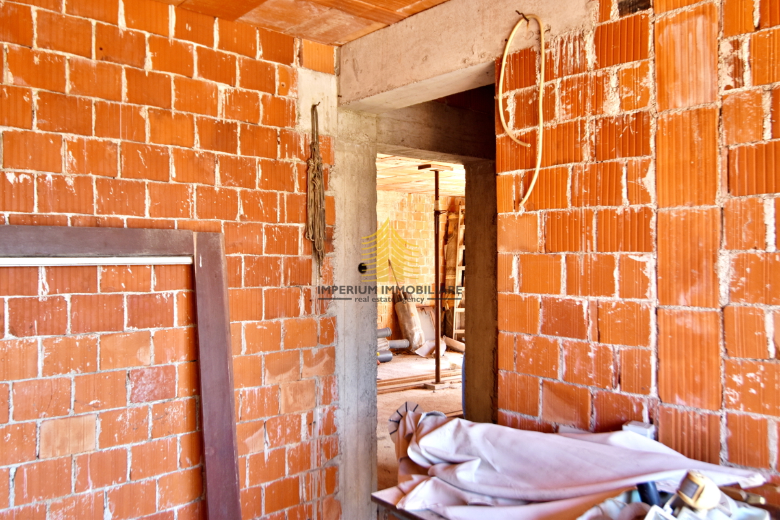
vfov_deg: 43.6
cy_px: 260
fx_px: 650
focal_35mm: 30
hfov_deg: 61.9
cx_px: 390
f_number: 5.6
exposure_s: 1/30
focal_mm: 20
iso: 280
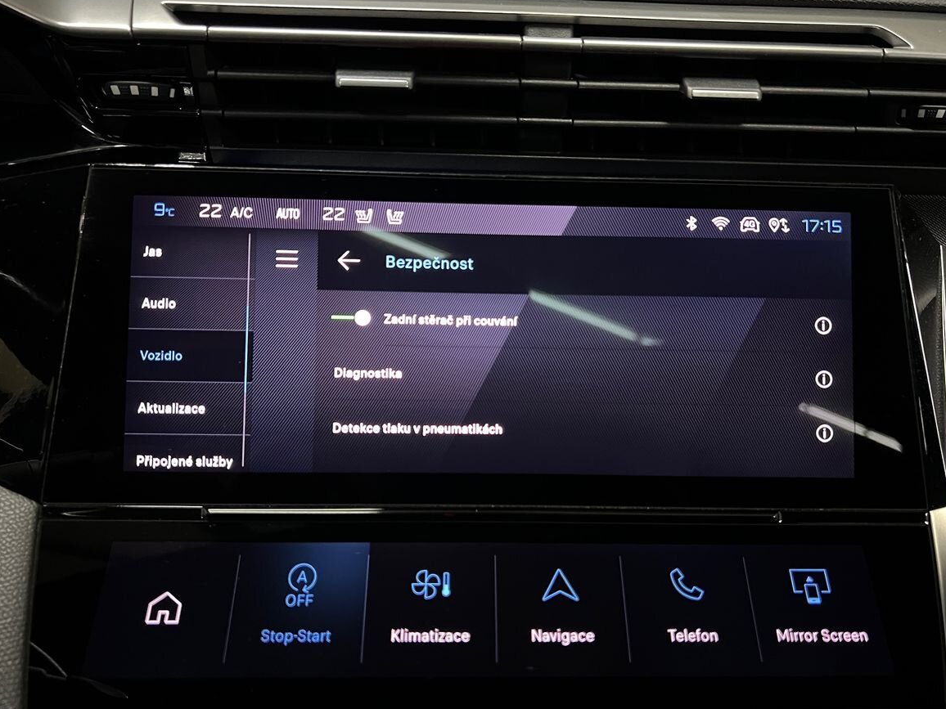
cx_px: 489
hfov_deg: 65.3
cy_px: 360
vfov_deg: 51.4
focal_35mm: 27
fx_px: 738
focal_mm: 5.7
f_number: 1.5
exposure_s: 1/29
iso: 1000
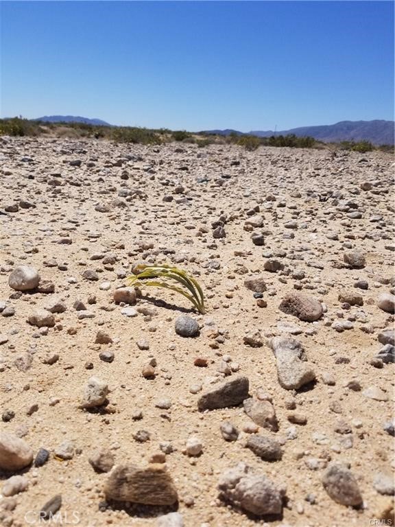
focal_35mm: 26
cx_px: 198
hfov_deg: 53.1
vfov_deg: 67.3
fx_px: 396
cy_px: 264
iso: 50
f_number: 1.7
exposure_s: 1/4992
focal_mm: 4.25
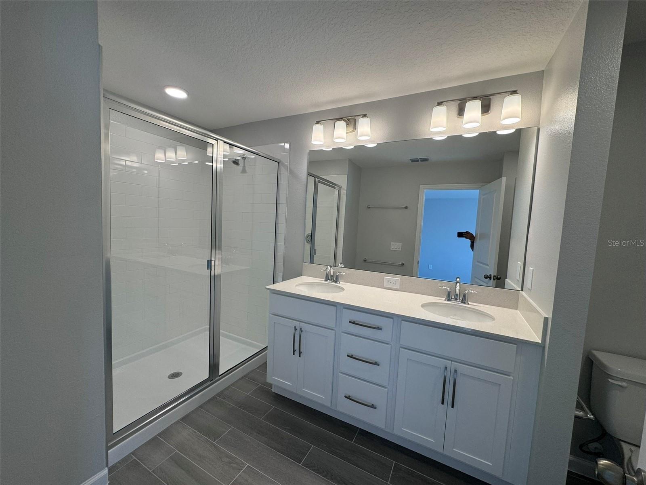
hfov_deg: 102.1
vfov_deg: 85.7
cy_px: 242
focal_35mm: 14
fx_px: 261
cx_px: 323
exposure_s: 1/120
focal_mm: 2.22
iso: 80
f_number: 2.2
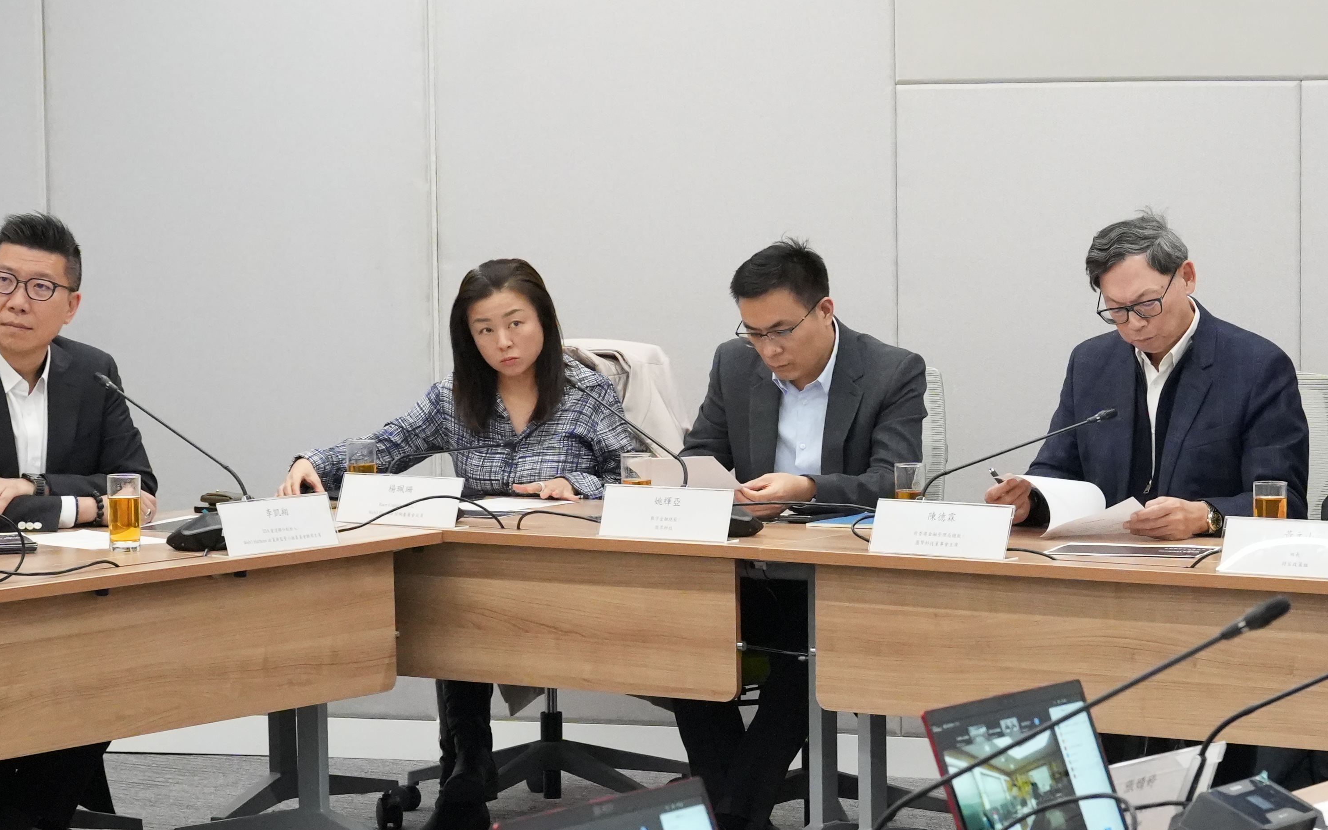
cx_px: 1085
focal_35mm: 113
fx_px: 4090
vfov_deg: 11.6
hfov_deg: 18.3
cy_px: 535
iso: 10000
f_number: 6.3
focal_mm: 47
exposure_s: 1/125
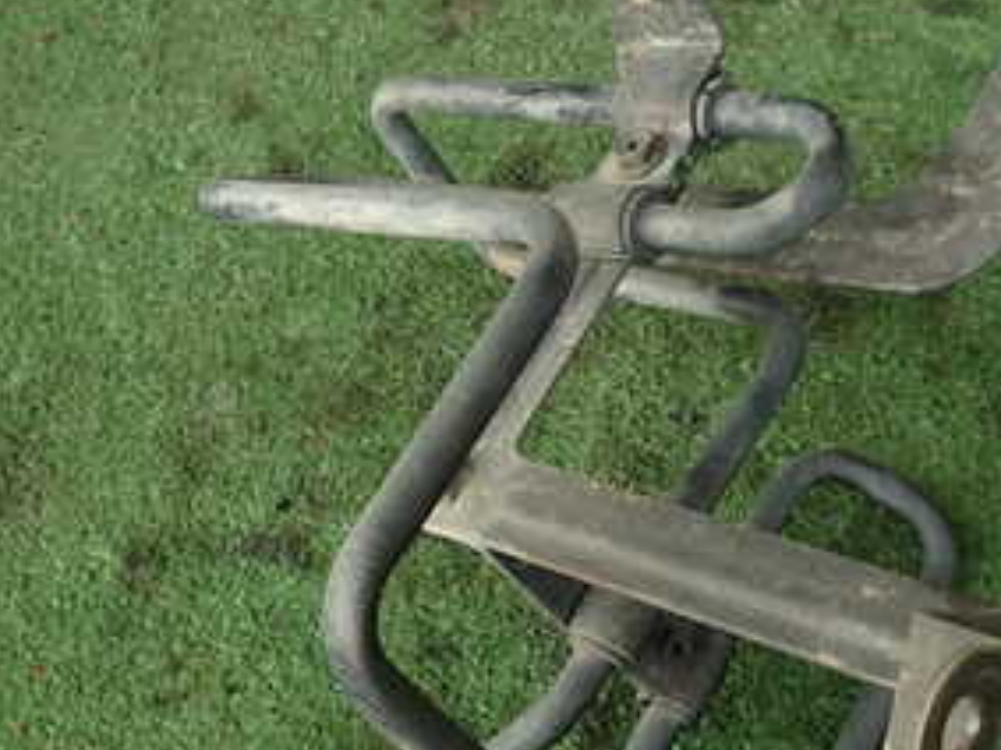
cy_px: 442
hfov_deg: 36.2
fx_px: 1532
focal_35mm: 53
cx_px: 541
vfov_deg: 27.5
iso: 100
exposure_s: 1/100
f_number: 2.8
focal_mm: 4.5
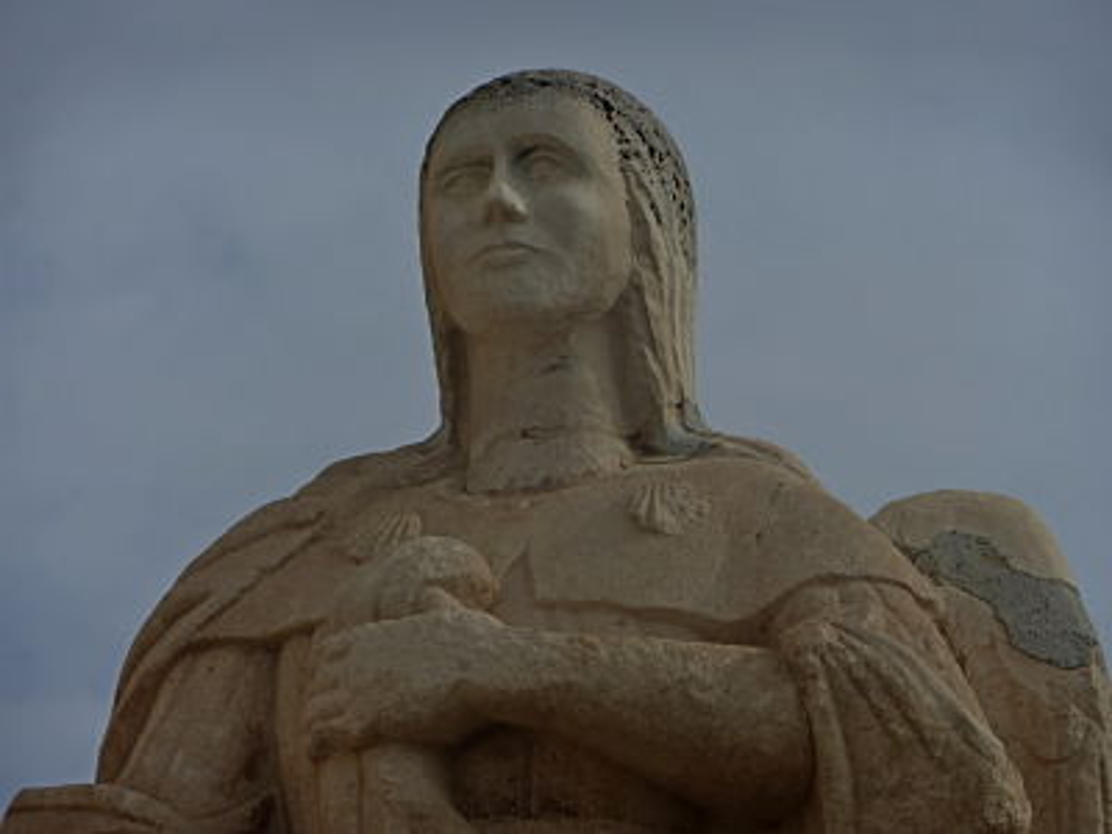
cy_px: 417
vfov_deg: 6.0
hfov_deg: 8.0
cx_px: 556
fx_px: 7999
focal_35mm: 249
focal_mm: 44.4
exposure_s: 1/1000
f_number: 5.7
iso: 100
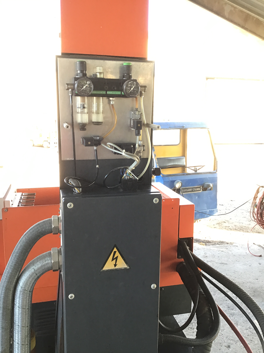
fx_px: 315
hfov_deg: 45.4
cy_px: 176
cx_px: 132
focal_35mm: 31
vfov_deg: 58.4
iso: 32
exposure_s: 1/40
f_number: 2.4
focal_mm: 3.3
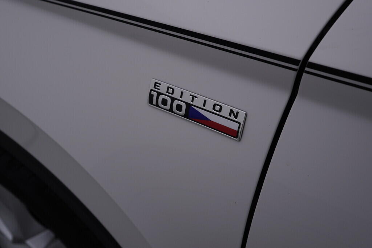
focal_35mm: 36
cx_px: 186
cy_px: 124
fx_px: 372
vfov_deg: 36.9
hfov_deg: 53.1
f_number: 5.6
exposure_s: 1/160
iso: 125
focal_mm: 24
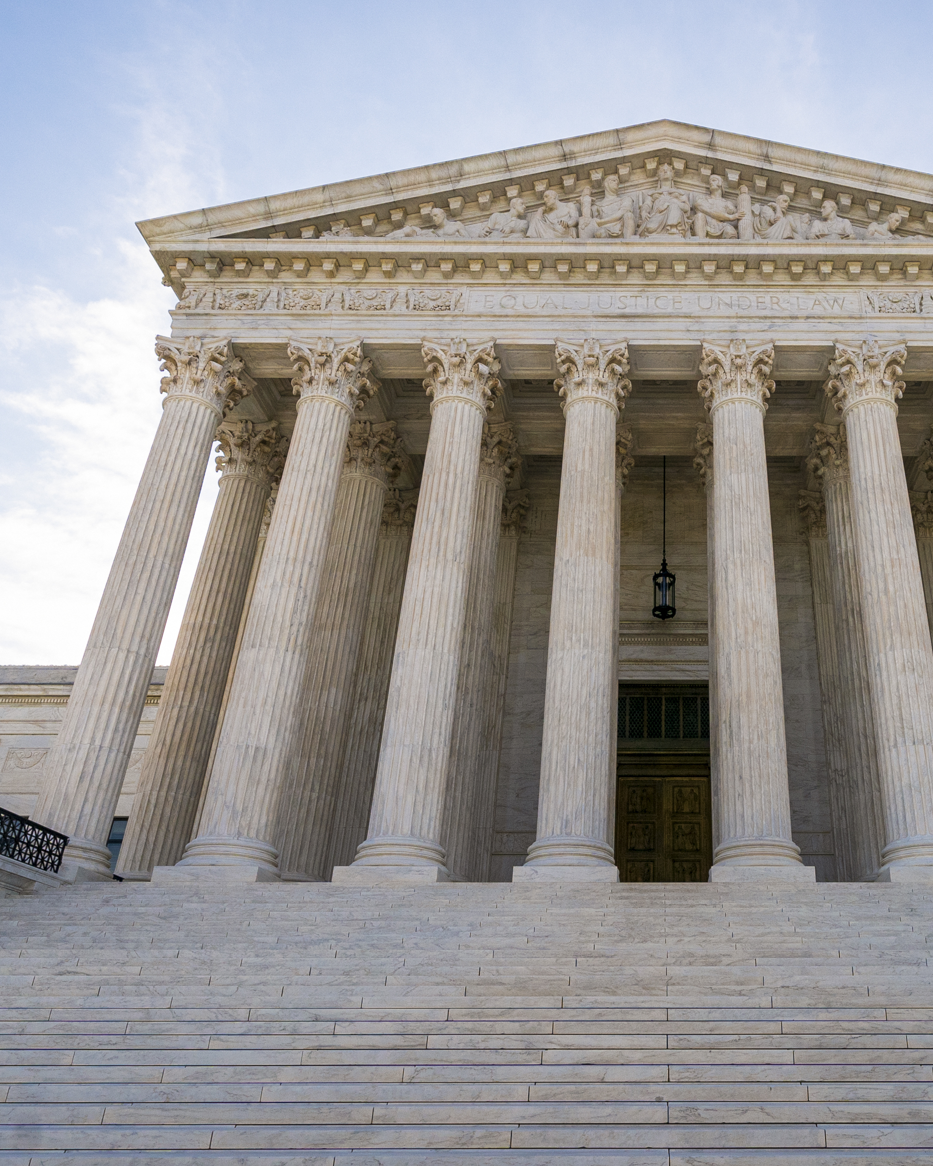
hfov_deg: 53.2
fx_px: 897
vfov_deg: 66.0
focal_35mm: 26
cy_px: 598
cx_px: 661
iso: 640
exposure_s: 1/640
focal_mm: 12
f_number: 8
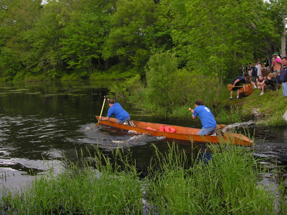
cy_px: 108
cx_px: 144
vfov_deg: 40.7
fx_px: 290
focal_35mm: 35
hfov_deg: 52.6
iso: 50
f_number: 2.8
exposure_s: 1/250
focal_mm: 8.9
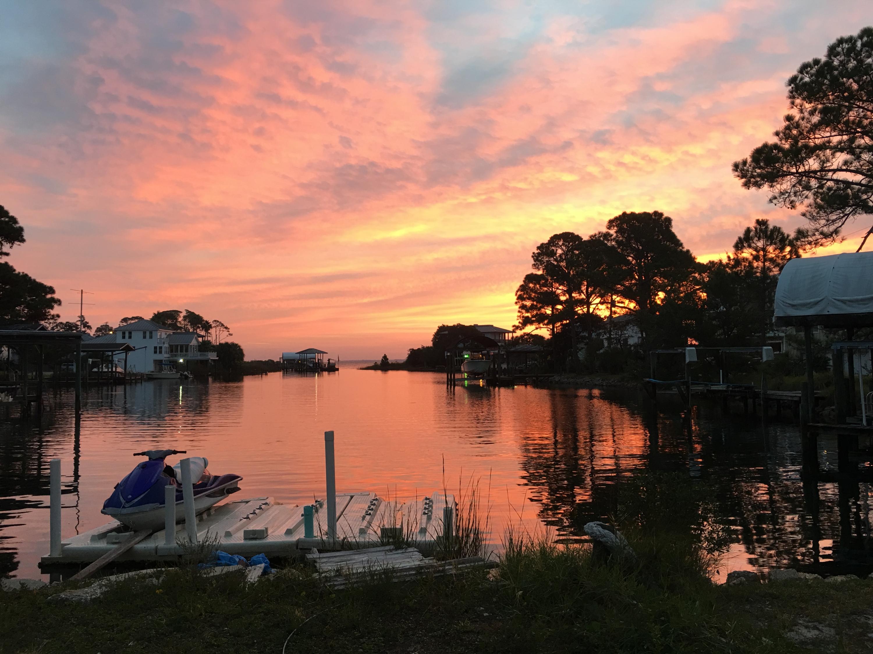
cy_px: 327
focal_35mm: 29
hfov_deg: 61.7
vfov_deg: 48.2
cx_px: 436
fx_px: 731
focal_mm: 4.15
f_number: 2.2
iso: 25
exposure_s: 1/15
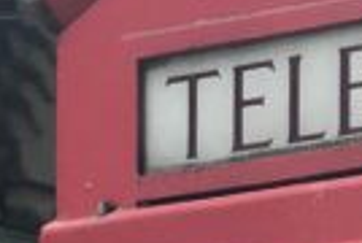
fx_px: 4152
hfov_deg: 4.8
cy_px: 1361
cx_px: 921
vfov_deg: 3.1
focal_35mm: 412
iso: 32
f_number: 2.4
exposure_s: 1/120
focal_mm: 6
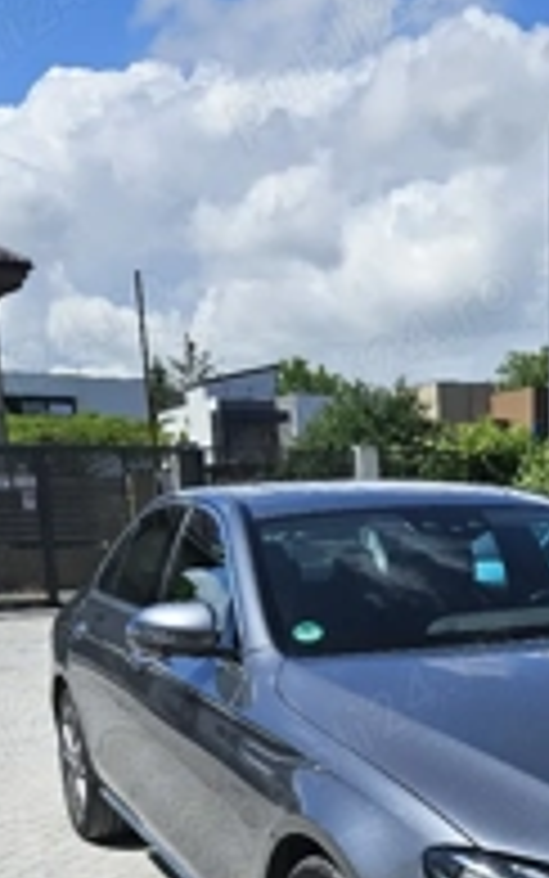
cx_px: 459
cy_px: 783
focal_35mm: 50
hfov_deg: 25.3
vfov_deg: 37.7
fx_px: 1196
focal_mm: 5.4
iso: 25
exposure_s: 1/5000
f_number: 1.8
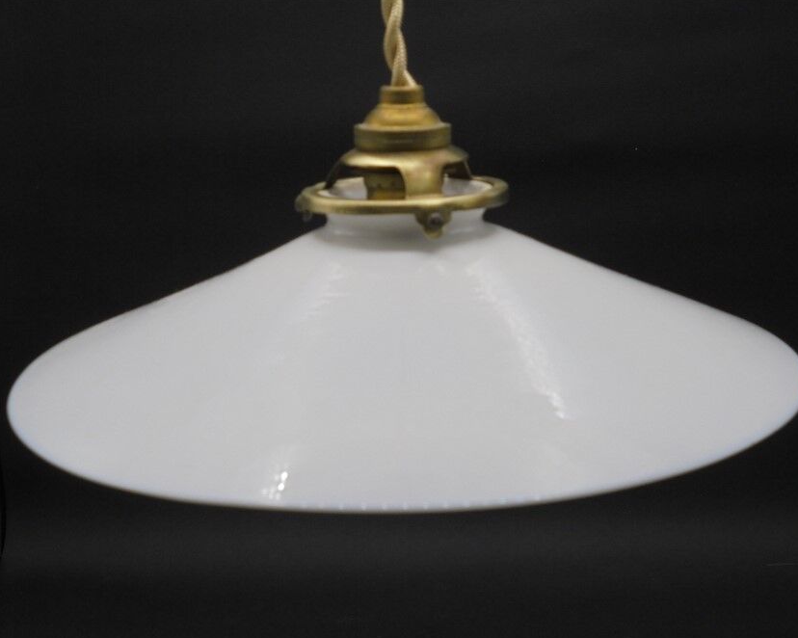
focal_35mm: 52
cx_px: 394
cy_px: 321
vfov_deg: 29.1
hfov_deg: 36.0
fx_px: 1228
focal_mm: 8.9
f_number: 4.8
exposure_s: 1/100
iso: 100
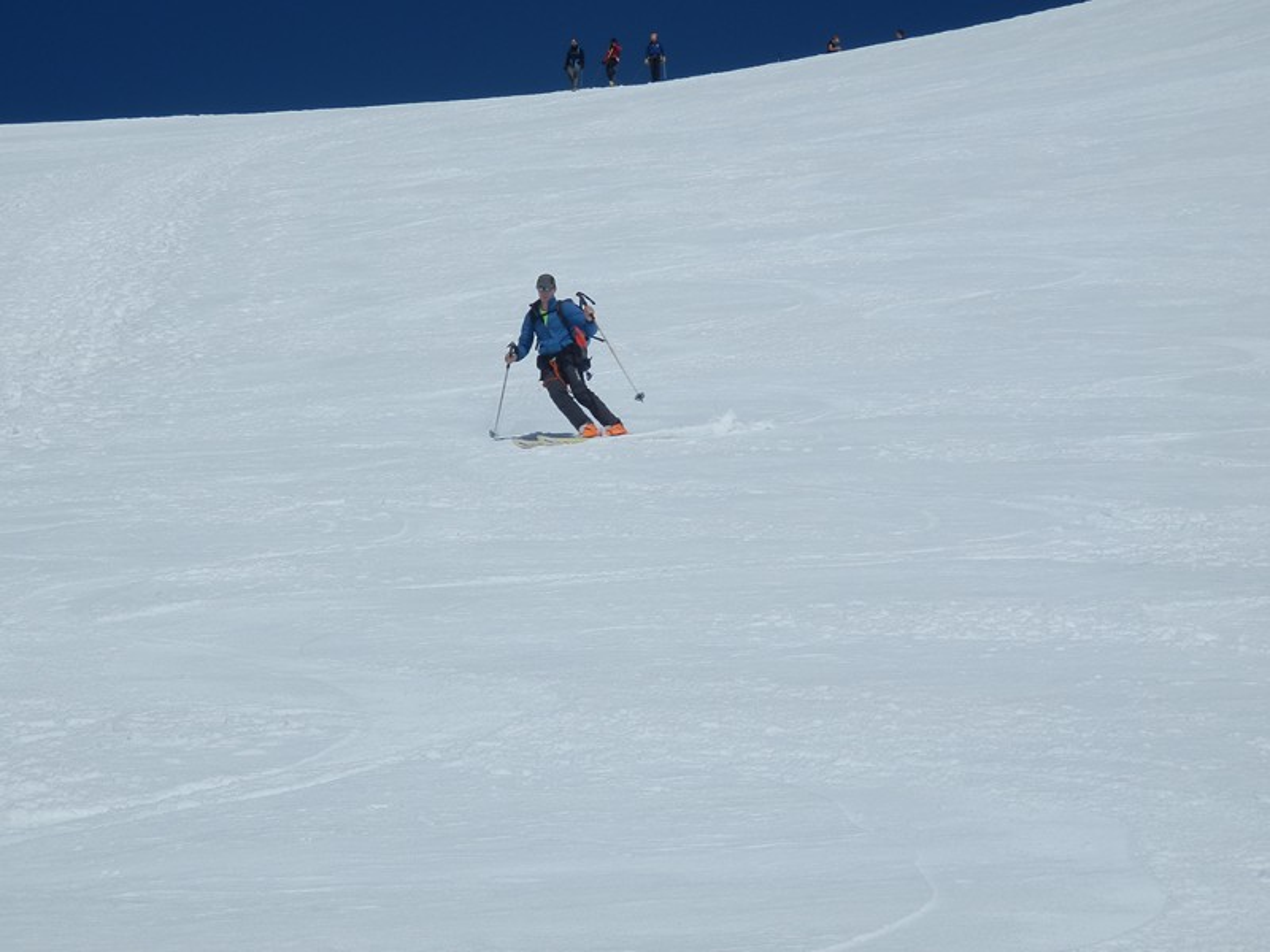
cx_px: 635
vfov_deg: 8.8
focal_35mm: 169
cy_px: 476
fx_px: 6200
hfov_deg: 11.7
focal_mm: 30.2
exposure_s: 1/200
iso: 80
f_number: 16
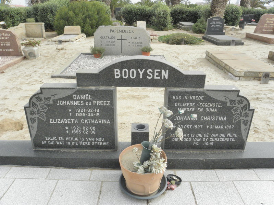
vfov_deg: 51.4
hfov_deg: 65.3
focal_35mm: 27
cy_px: 102
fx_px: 214
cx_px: 137
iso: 200
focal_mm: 4.83
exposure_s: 1/640
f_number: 6.3
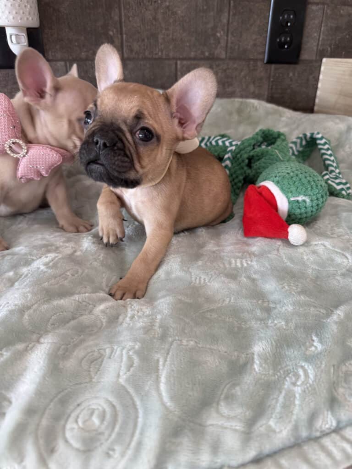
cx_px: 176
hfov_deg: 56.8
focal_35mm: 24
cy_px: 234
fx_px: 325
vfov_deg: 71.6
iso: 100
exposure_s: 1/120
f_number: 1.78
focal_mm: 6.76
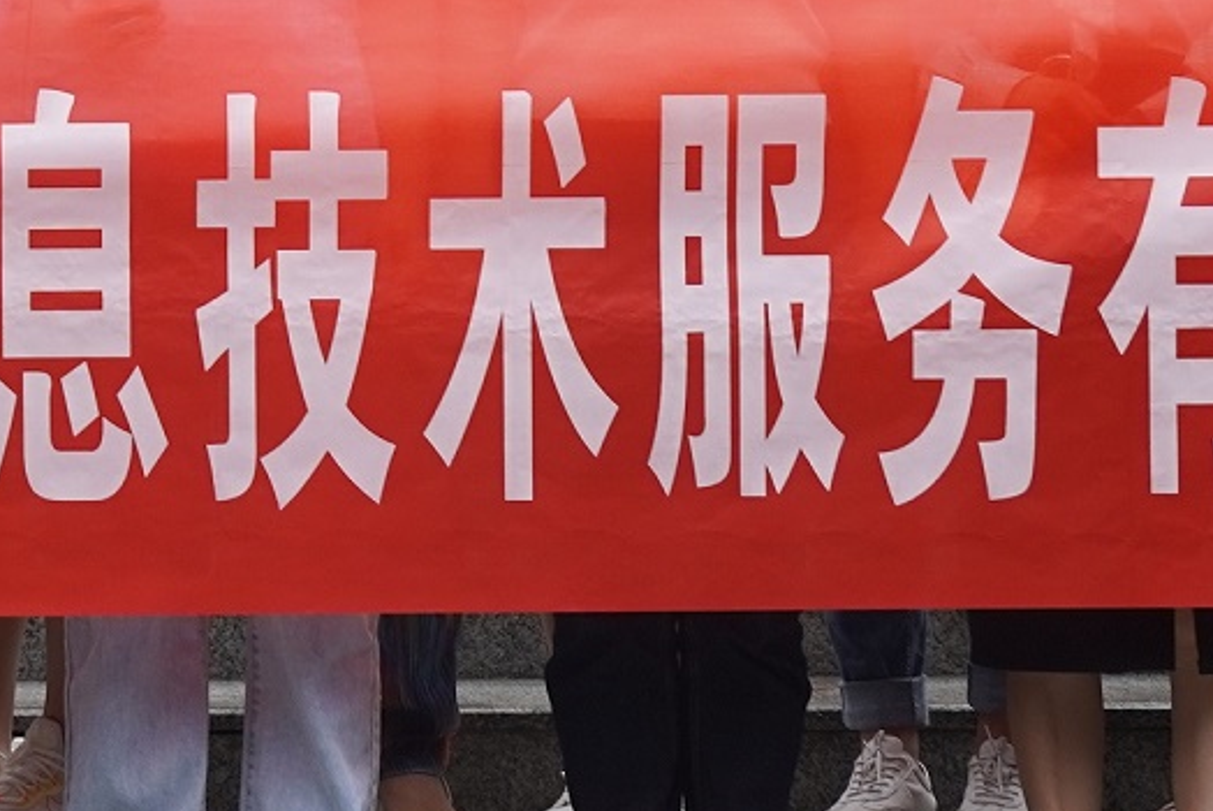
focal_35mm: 173
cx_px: -65
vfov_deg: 7.8
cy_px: -417
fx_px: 5832
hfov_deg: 11.7
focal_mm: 28
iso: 200
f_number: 4
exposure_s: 1/160
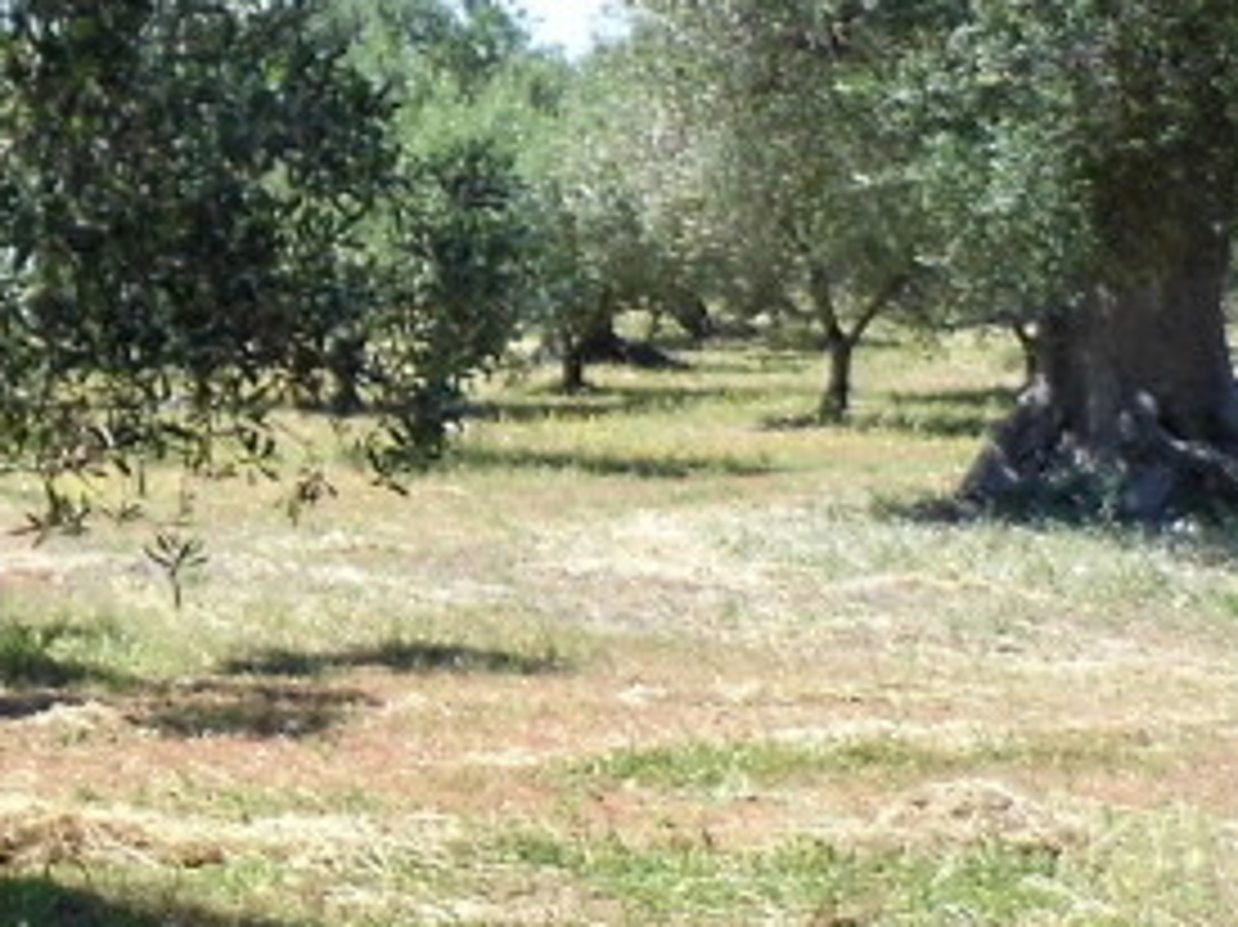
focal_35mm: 93
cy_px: 441
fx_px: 3325
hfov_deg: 18.6
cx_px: -644
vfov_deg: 15.9
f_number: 3.1
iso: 100
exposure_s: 1/640
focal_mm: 4.5
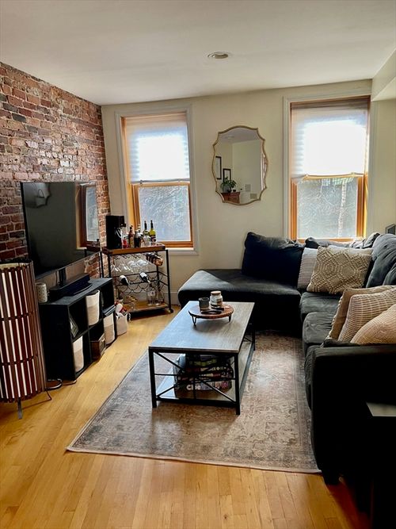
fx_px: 397
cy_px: 264
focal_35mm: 26
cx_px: 198
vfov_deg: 67.3
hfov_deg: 53.0
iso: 160
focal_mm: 5.1
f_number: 1.6
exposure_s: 1/60
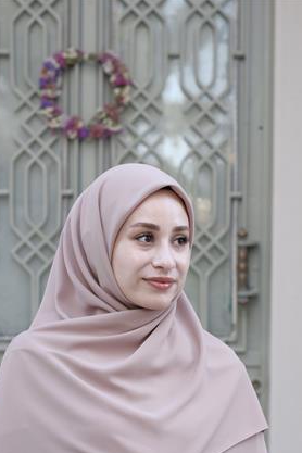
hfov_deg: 11.3
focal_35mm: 121
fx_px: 1522
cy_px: 324
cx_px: 134
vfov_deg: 16.9
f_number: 3.2
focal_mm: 56
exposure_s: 1/125
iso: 400
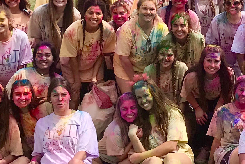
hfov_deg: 18.8
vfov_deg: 12.9
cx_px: 262
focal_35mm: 105
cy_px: 16
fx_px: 715
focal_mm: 3.99
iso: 20
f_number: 1.8
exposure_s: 1/3425
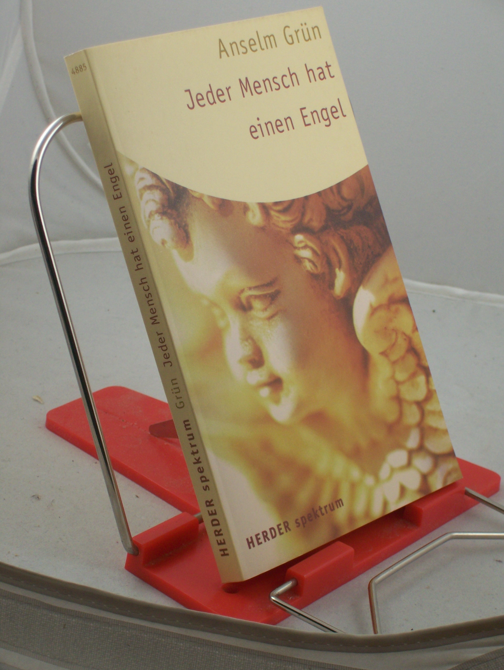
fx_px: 1978
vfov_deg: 19.2
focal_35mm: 102
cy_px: 335
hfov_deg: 14.5
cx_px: 252
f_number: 4.6
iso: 125
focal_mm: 16.8
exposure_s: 1/100
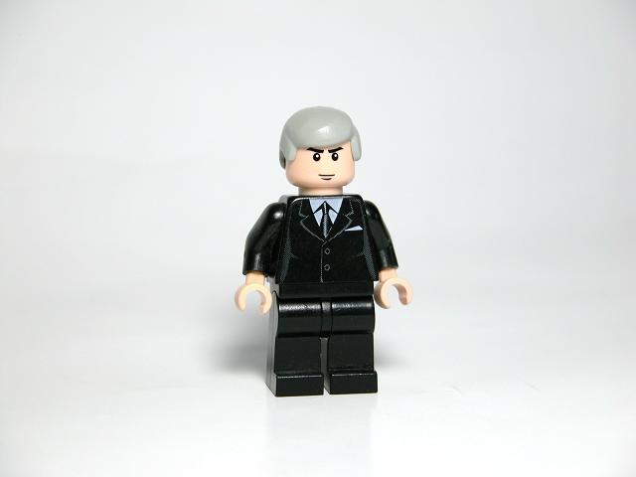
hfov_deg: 13.3
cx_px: 318
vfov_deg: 10.0
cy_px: 238
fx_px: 2719
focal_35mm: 148
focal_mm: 37.7
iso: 100
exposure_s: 1/96.5
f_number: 3.9
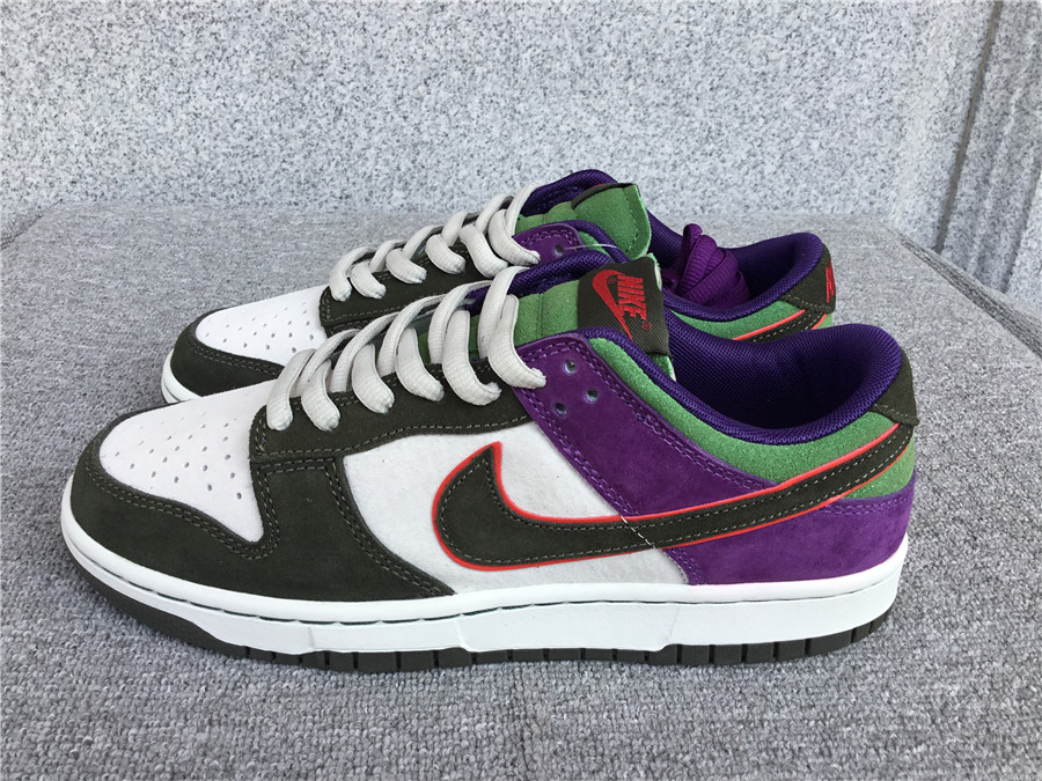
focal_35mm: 31
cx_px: 521
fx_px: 933
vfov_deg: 45.4
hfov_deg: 58.4
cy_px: 390
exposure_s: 1/397
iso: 25
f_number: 2.4
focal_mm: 3.3
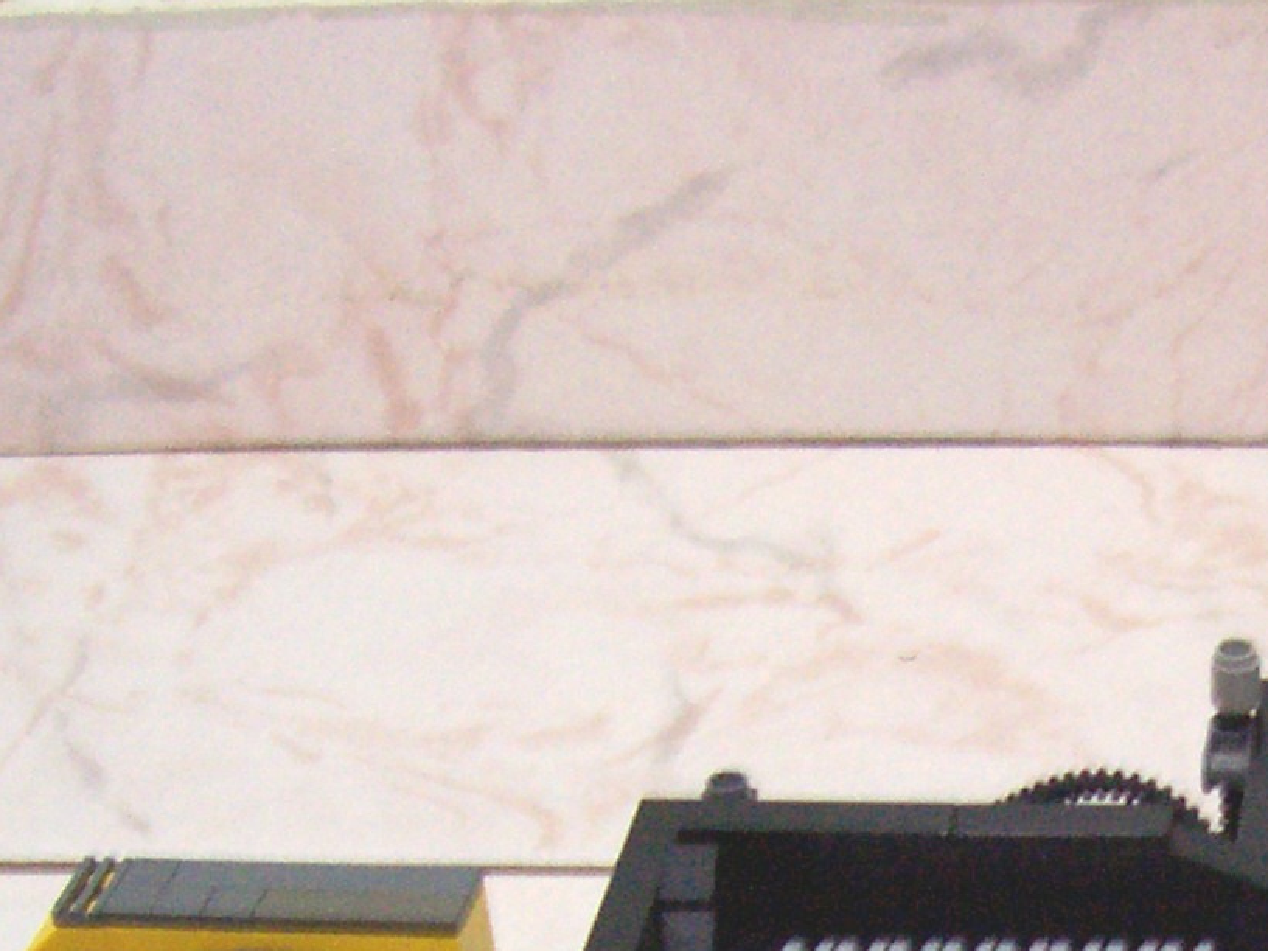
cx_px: 1291
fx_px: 3517
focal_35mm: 96
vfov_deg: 14.7
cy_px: 1254
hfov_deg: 19.8
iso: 160
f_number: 2.7
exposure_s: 1/8
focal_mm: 5.6
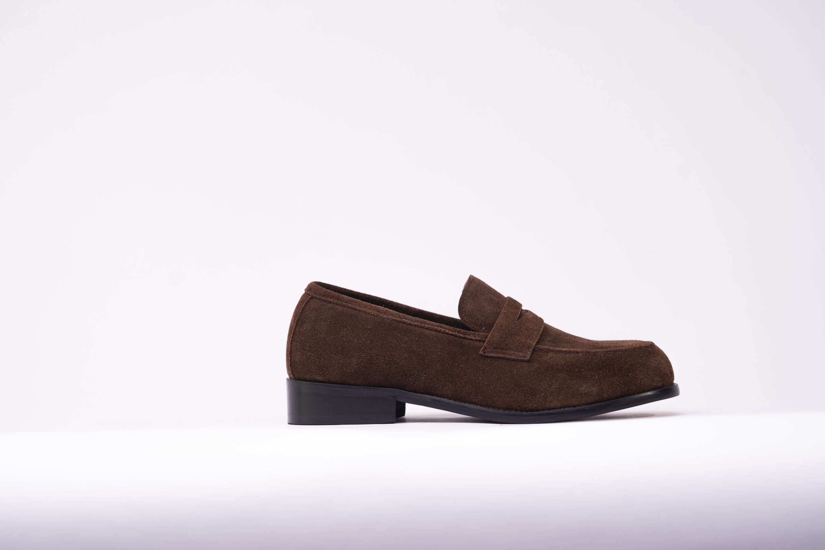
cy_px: 275
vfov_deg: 6.9
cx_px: 412
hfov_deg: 10.4
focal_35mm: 198
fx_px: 4537
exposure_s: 1/100
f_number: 5
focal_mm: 198
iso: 100
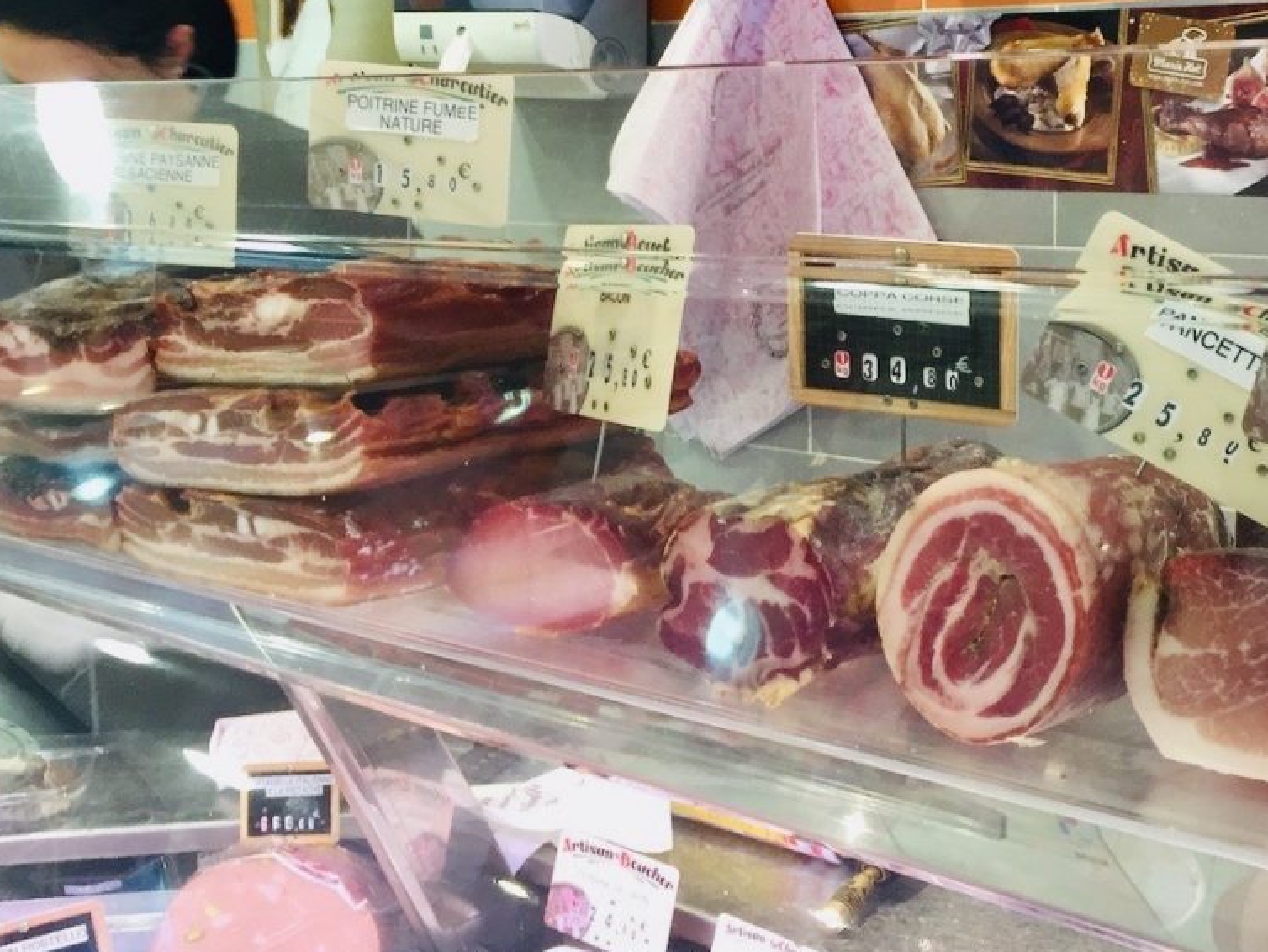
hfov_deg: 41.2
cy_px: 357
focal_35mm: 45
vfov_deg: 32.1
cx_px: 906
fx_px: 1649
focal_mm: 4.15
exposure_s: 1/33
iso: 100
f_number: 2.2
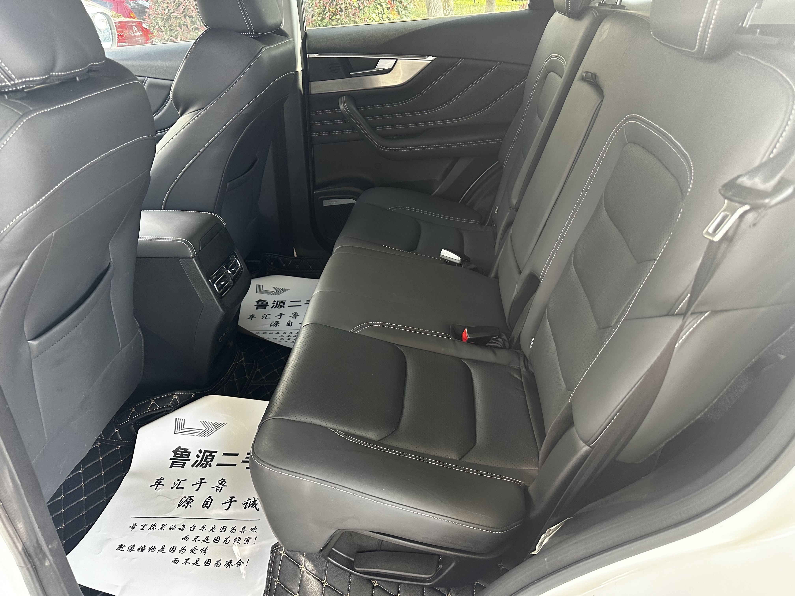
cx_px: 398
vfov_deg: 56.8
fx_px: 551
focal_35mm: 24
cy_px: 298
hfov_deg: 71.6
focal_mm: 6.86
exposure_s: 1/74
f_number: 1.78
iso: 250
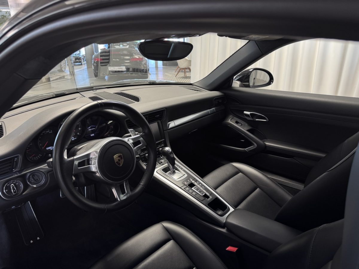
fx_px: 249
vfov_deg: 56.8
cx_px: 180
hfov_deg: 71.6
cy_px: 134
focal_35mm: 24
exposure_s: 1/50
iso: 250
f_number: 1.78
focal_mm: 6.76
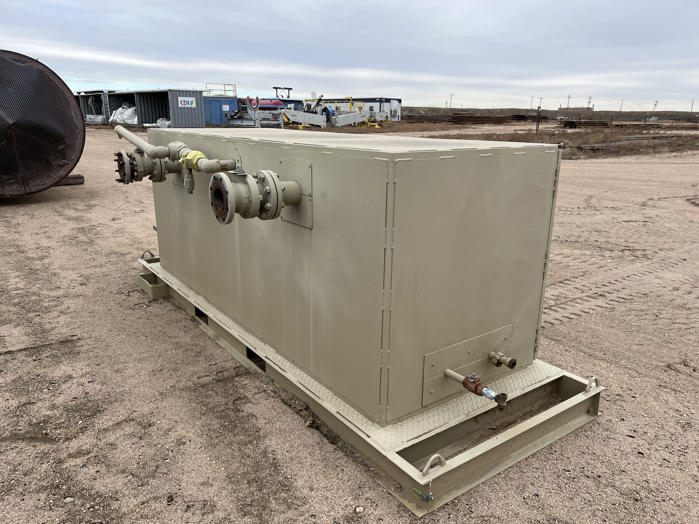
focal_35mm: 26
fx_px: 525
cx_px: 350
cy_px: 262
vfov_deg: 53.1
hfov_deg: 67.3
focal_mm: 5.1
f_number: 1.6
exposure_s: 1/1325
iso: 50
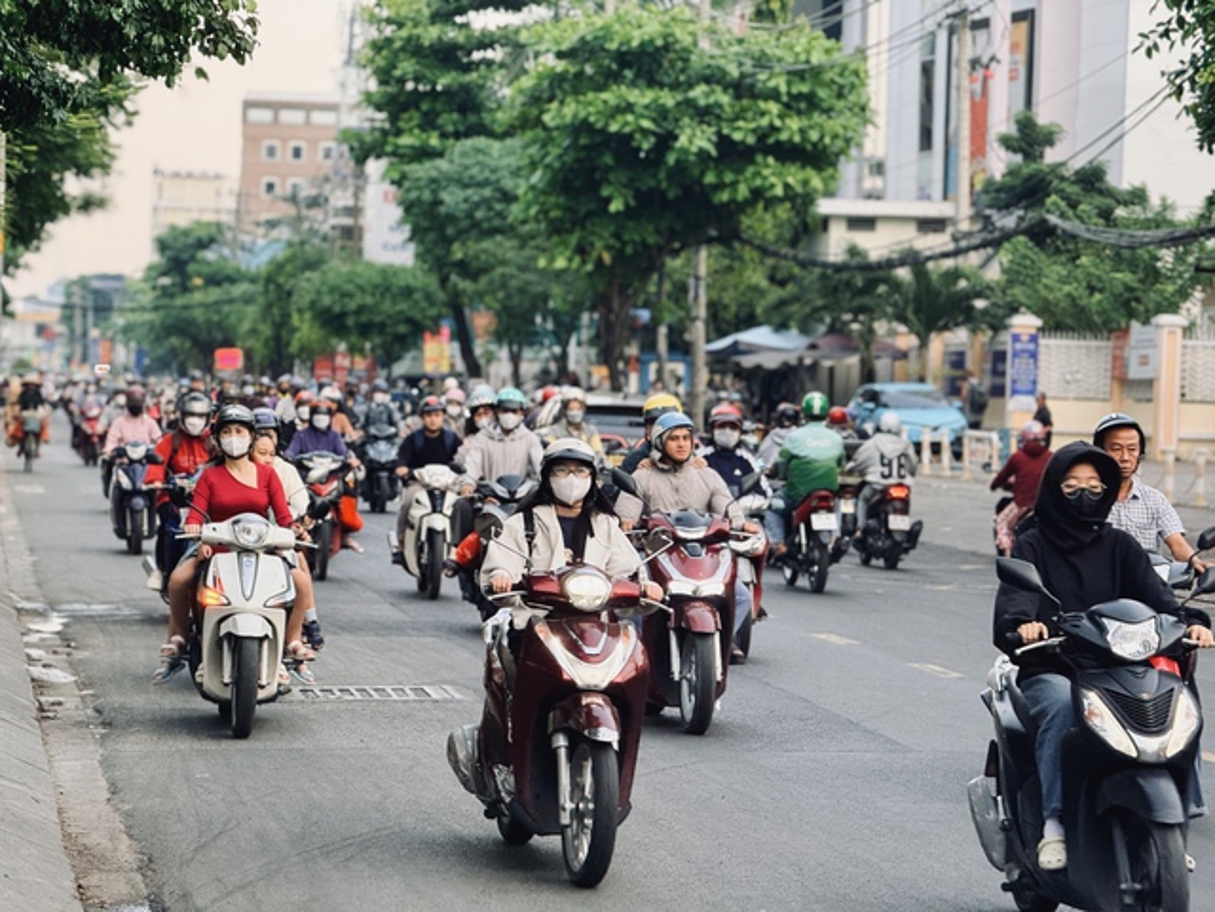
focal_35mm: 120
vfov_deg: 12.3
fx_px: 4212
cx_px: 608
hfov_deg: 16.4
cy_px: 456
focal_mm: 15.66
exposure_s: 1/99
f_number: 2.8
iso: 100
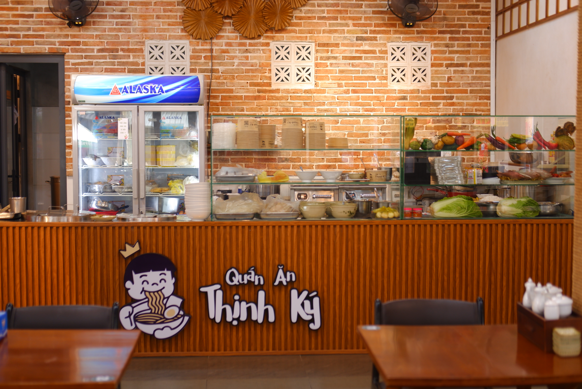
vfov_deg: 25.5
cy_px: 194
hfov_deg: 37.5
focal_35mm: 53
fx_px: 857
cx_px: 291
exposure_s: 1/125
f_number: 2
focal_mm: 35
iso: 200
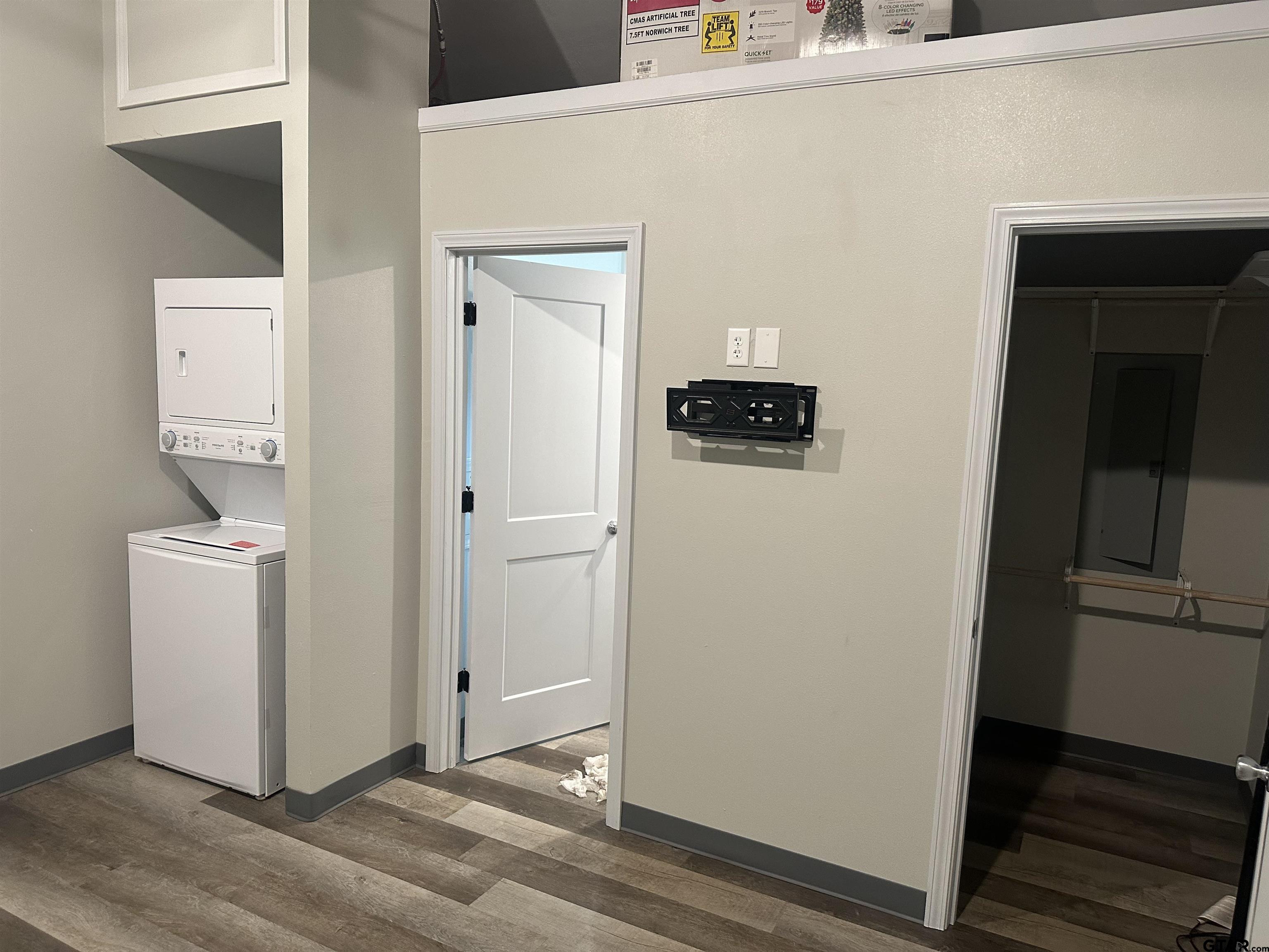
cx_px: 634
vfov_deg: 56.8
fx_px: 880
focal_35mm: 24
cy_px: 476
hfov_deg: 71.6
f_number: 1.78
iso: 250
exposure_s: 1/60
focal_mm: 6.86
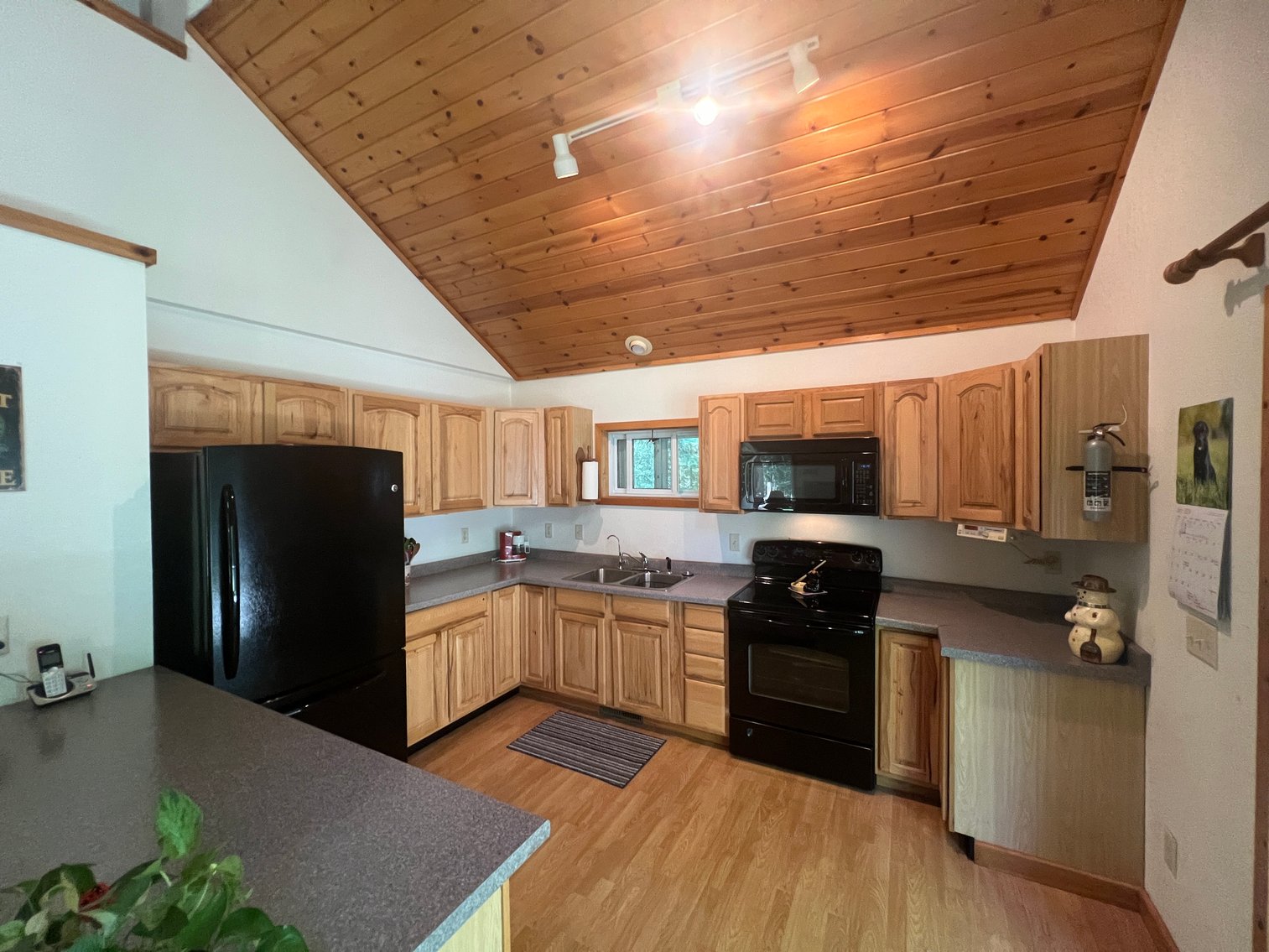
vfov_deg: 89.9
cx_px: 634
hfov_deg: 106.2
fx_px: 477
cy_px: 476
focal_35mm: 13
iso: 400
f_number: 1.8
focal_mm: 1.57
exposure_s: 1/60
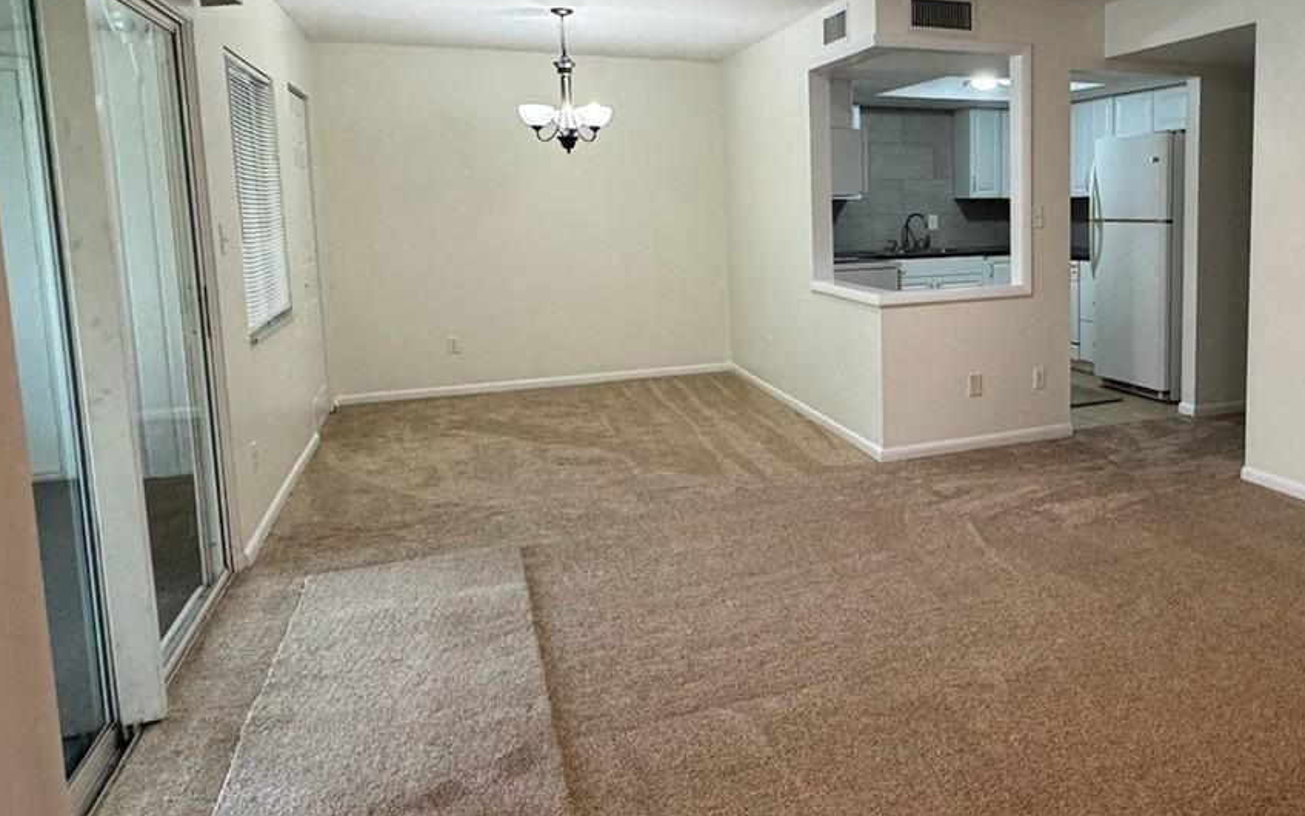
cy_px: 314
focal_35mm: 28
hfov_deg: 63.4
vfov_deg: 44.2
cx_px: 945
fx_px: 996
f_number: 2.2
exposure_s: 1/60
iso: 250
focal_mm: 2.22
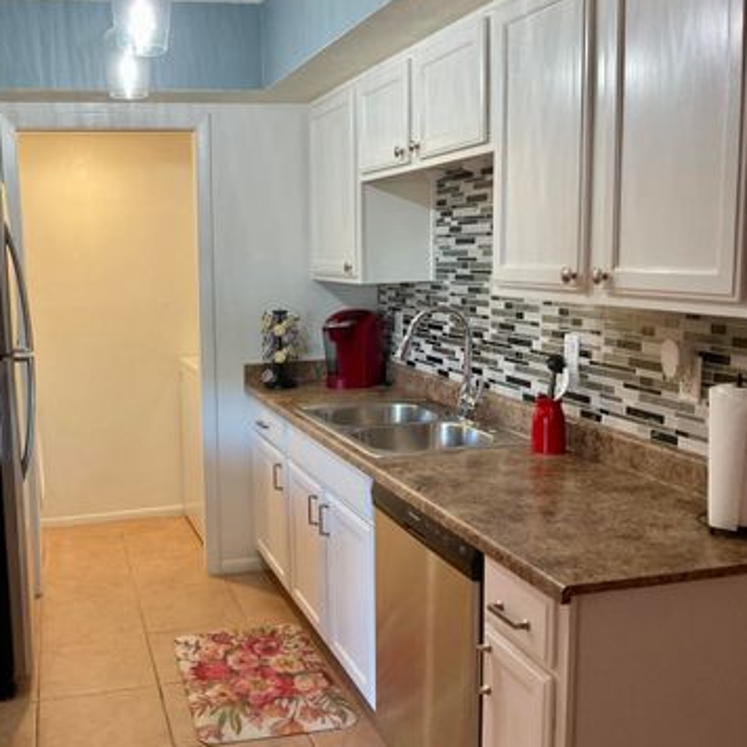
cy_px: 372
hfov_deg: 45.1
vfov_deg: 46.0
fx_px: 879
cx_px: 229
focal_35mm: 36
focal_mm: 3
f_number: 1.8
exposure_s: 1/60
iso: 100
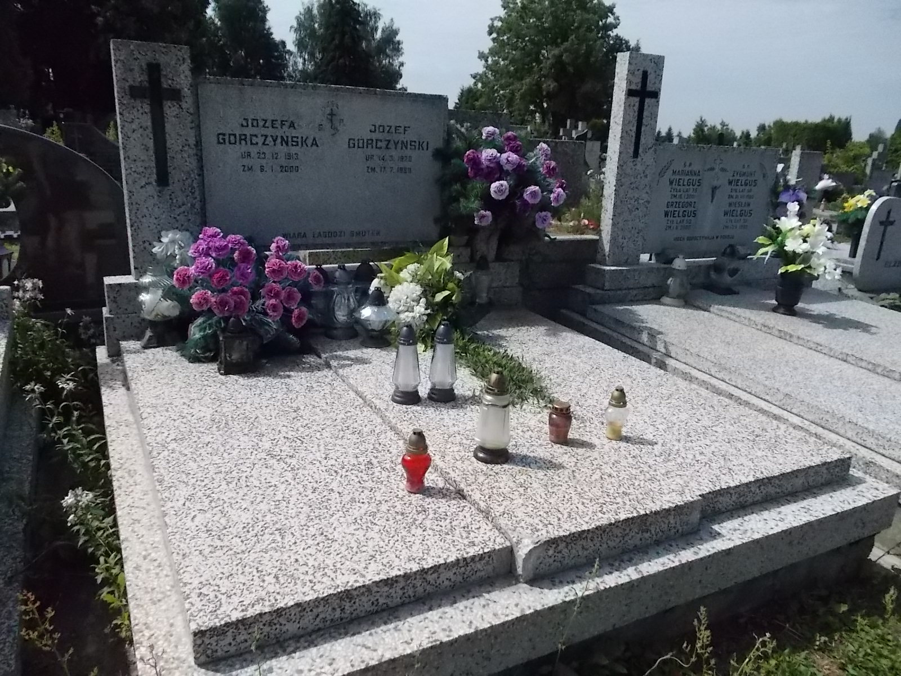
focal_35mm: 26
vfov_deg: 53.1
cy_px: 338
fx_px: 677
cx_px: 450
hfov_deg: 67.3
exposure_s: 1/1250
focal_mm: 4.6
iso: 400
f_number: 8
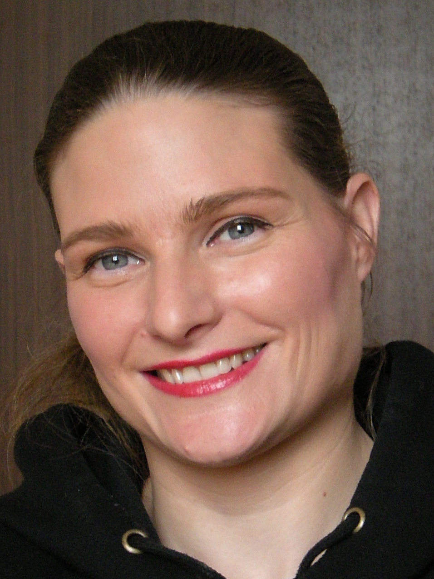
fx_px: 1454
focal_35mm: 87
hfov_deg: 17.0
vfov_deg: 22.5
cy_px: 290
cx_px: 217
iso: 400
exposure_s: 1/23.7
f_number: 5.1
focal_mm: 14.6
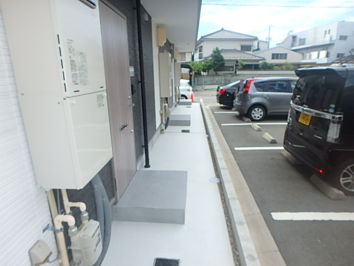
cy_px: 133
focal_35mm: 21
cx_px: 177
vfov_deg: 63.4
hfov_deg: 79.0
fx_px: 215
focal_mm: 3.7
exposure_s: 1/500
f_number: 3.5
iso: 125
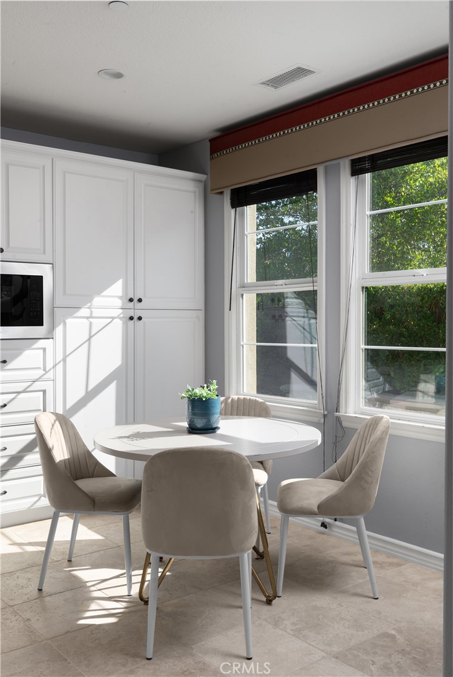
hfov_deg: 37.9
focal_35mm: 35
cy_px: 338
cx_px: 226
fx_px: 659
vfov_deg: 54.4
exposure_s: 1/30
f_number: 20
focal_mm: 35
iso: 640
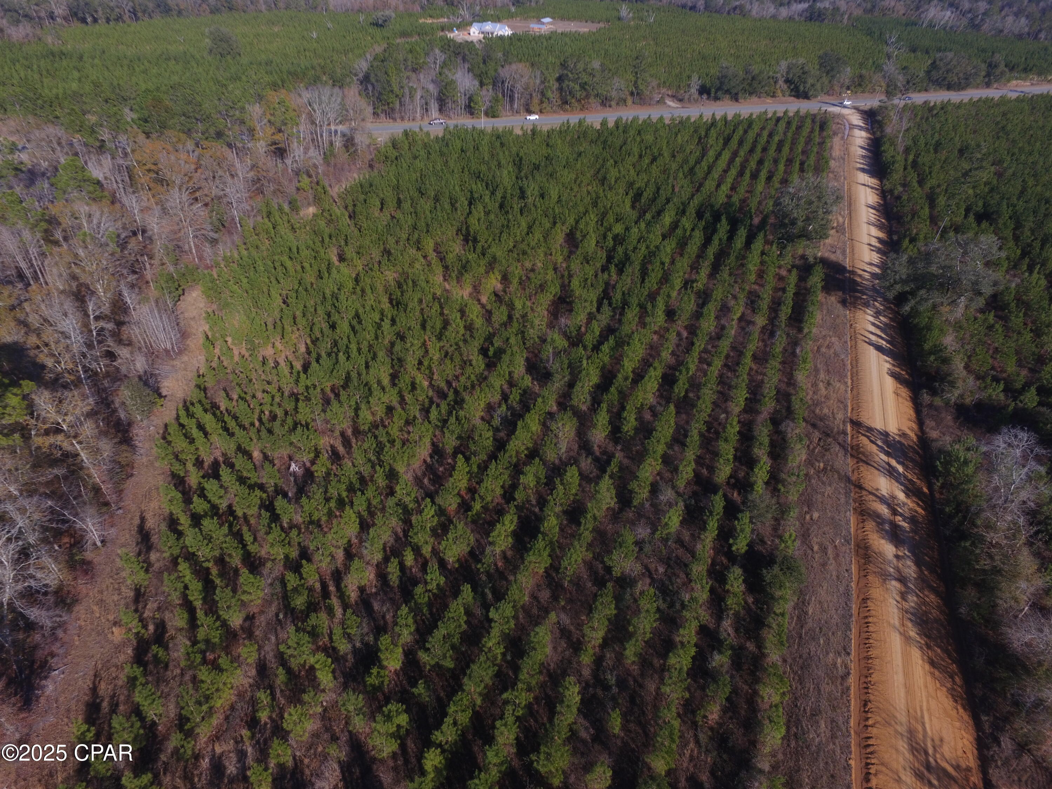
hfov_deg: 81.7
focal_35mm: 20
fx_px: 608
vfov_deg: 66.0
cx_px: 526
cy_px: 394
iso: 100
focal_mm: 3.61
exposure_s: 1/976
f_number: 2.8
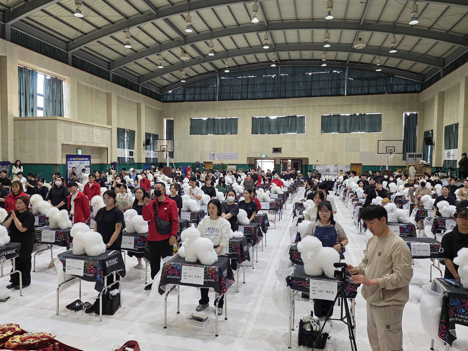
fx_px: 338
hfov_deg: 69.4
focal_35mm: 25
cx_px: 228
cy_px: 171
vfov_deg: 54.9
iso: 160
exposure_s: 1/120
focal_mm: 6.3
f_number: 1.7
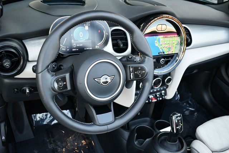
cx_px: 114
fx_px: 229
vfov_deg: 36.9
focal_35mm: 36
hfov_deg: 53.1
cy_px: 76
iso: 640
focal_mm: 18
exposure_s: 1/250
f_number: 3.5
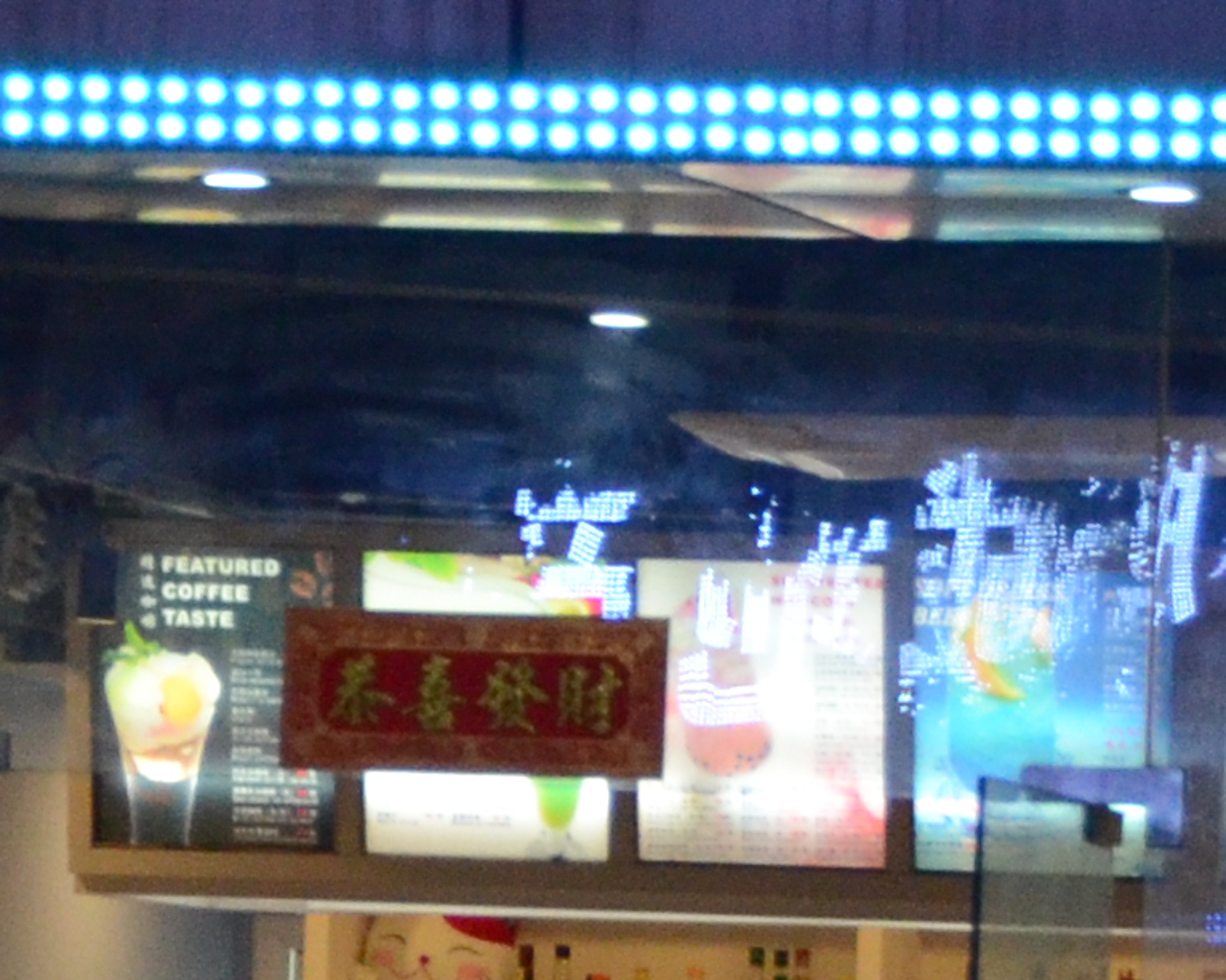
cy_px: 541
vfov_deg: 3.7
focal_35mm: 416
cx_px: -10
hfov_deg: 4.6
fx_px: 15087
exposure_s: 1/100
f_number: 4.8
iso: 1600
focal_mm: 46
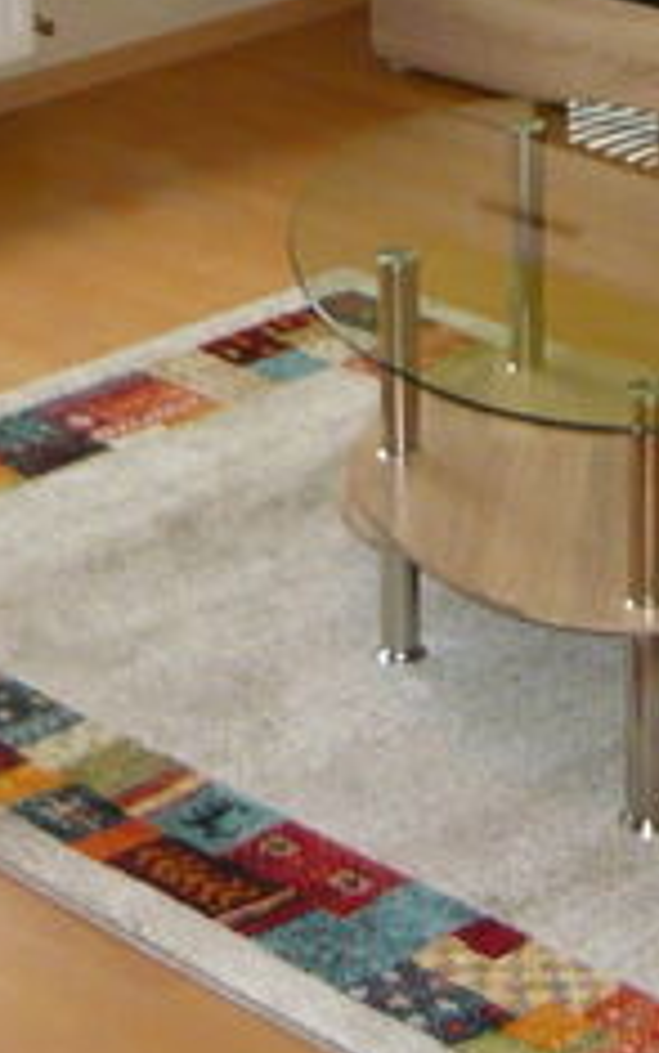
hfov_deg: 11.0
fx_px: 3417
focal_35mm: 119
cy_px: -197
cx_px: 520
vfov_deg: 16.8
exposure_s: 1/30
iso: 320
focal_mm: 5.5
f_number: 2.8
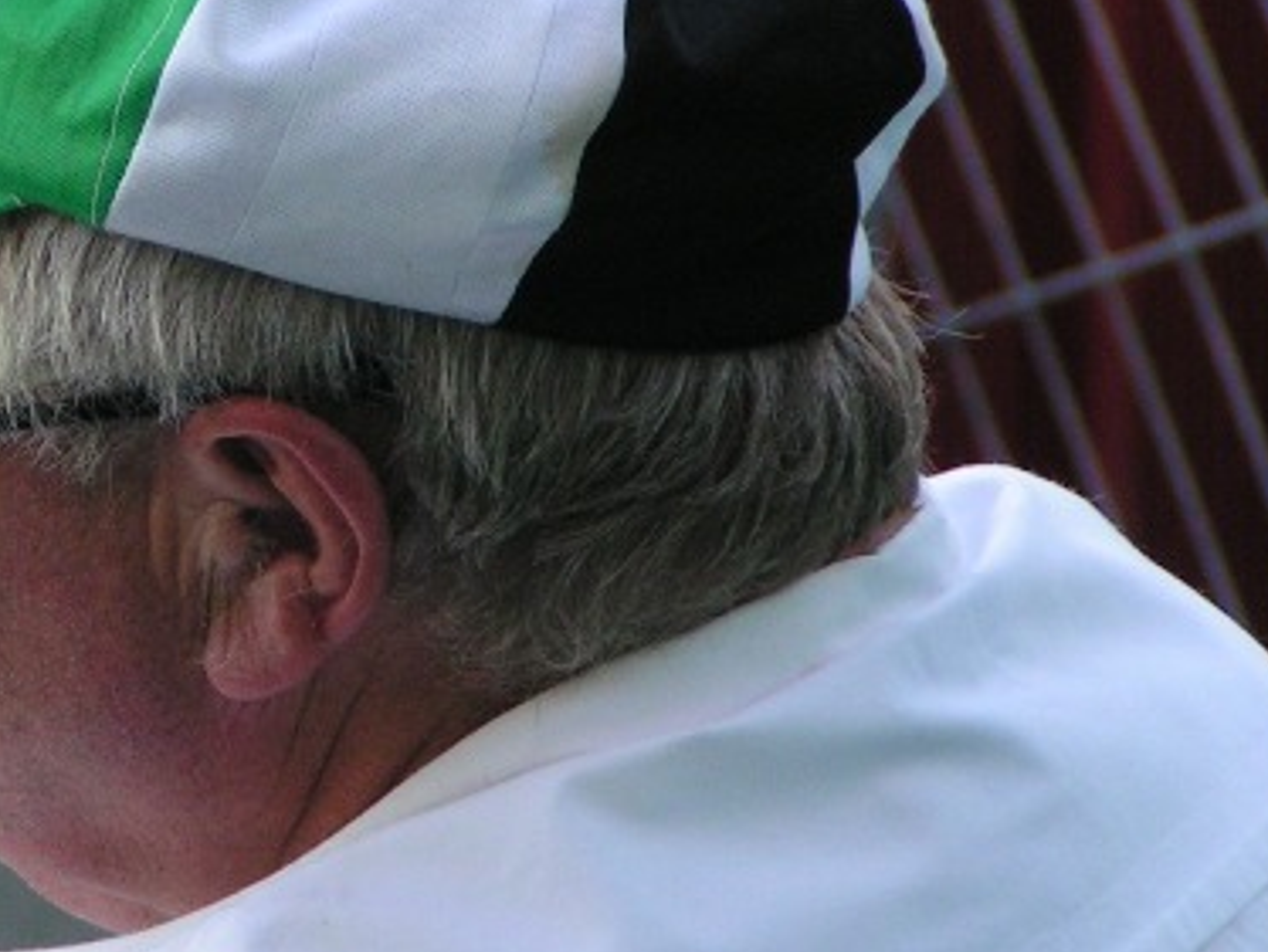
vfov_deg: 3.1
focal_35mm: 483
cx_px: 17
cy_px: 234
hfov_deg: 4.1
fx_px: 17704
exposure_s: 1/320
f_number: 3.5
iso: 100
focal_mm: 34.5
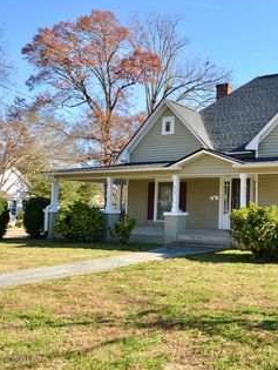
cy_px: 180
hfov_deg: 39.5
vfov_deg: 56.8
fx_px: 342
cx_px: 272
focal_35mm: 32
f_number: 5.6
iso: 100
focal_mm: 14
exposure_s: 1/125
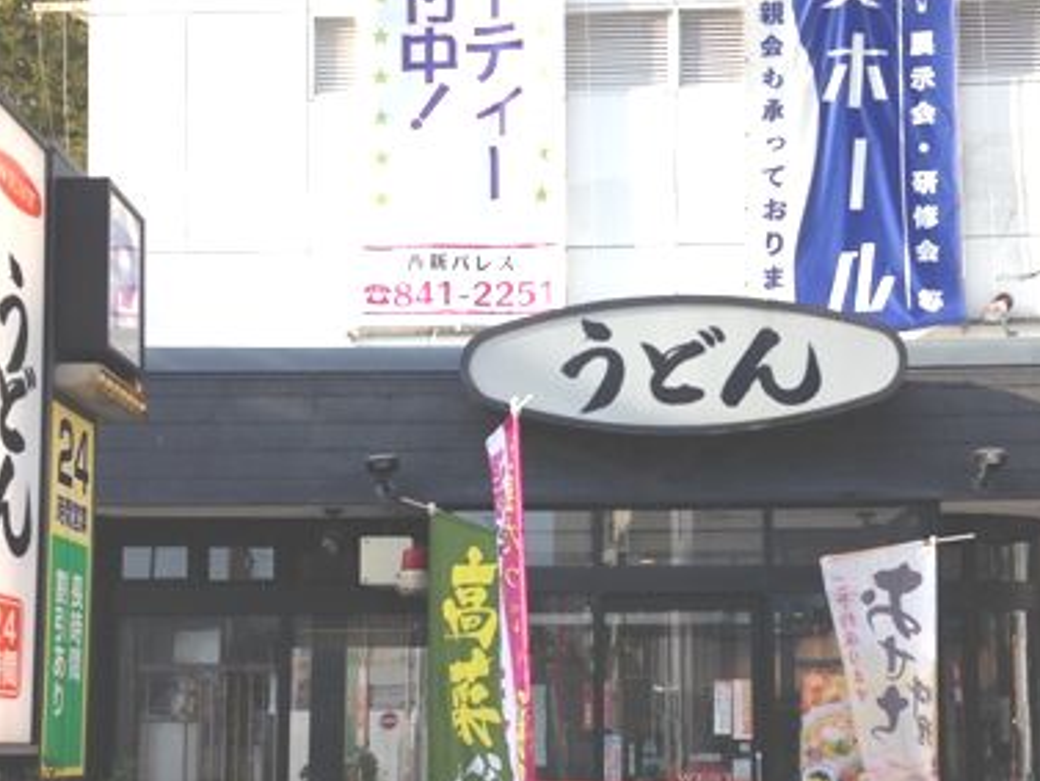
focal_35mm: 56
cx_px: 524
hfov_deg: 34.3
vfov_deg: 25.7
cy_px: 613
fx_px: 1683
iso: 50
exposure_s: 1/713
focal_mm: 4.12
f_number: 2.4
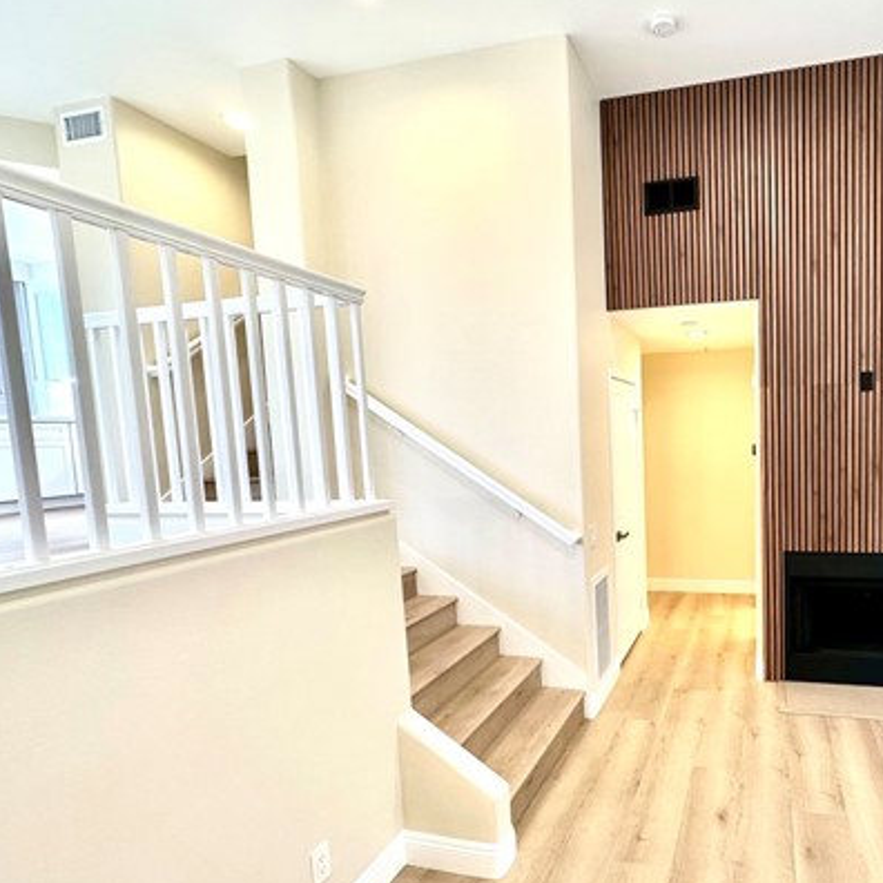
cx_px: 635
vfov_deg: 74.6
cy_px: 486
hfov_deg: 71.0
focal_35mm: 20
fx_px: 577
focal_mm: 2.22
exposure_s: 1/120
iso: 160
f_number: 2.2
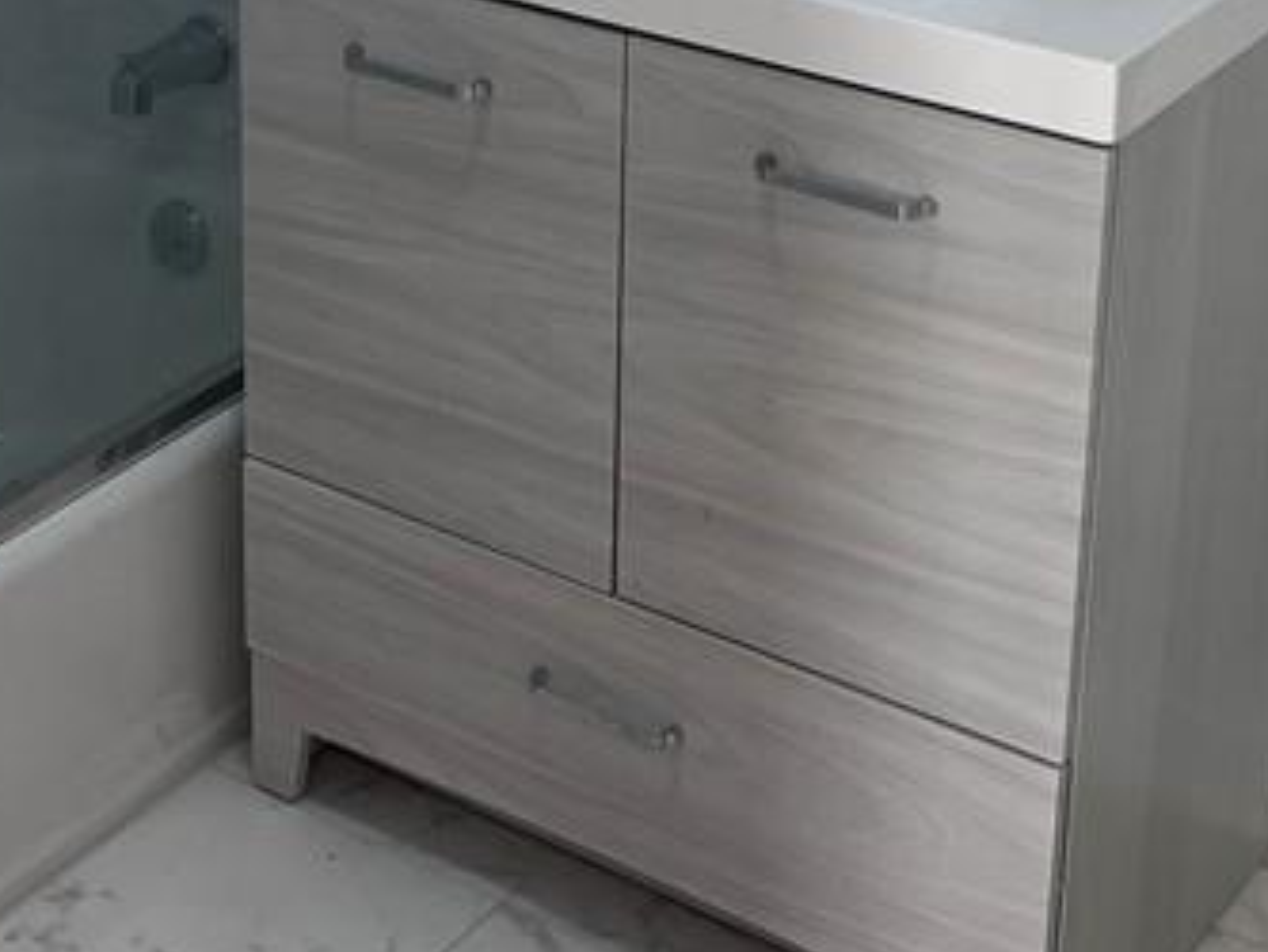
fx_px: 2931
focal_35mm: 80
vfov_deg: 17.9
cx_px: 369
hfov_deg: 24.2
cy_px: -69
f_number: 1.5
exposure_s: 1/120
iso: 80
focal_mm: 5.7
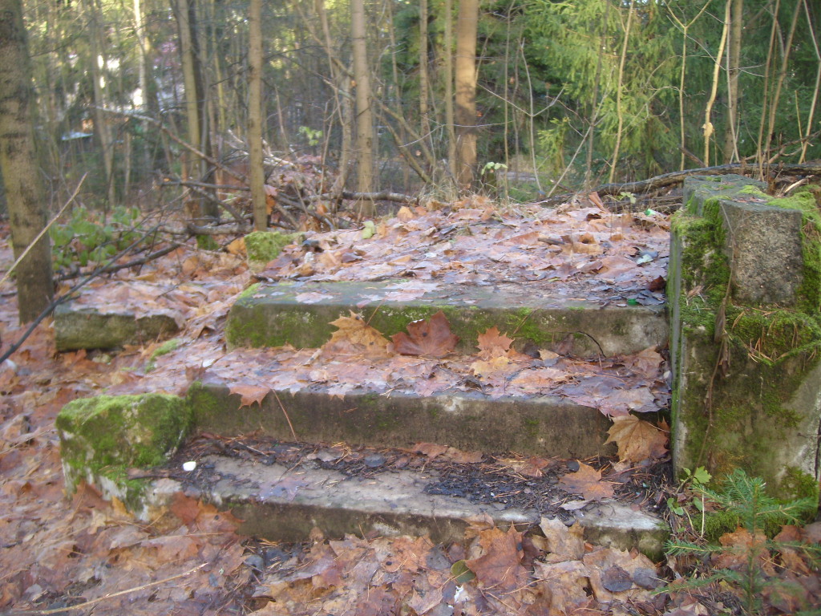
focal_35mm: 35
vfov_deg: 40.7
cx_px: 410
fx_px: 830
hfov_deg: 52.6
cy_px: 308
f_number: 2.8
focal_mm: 5.8
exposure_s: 1/30
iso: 50
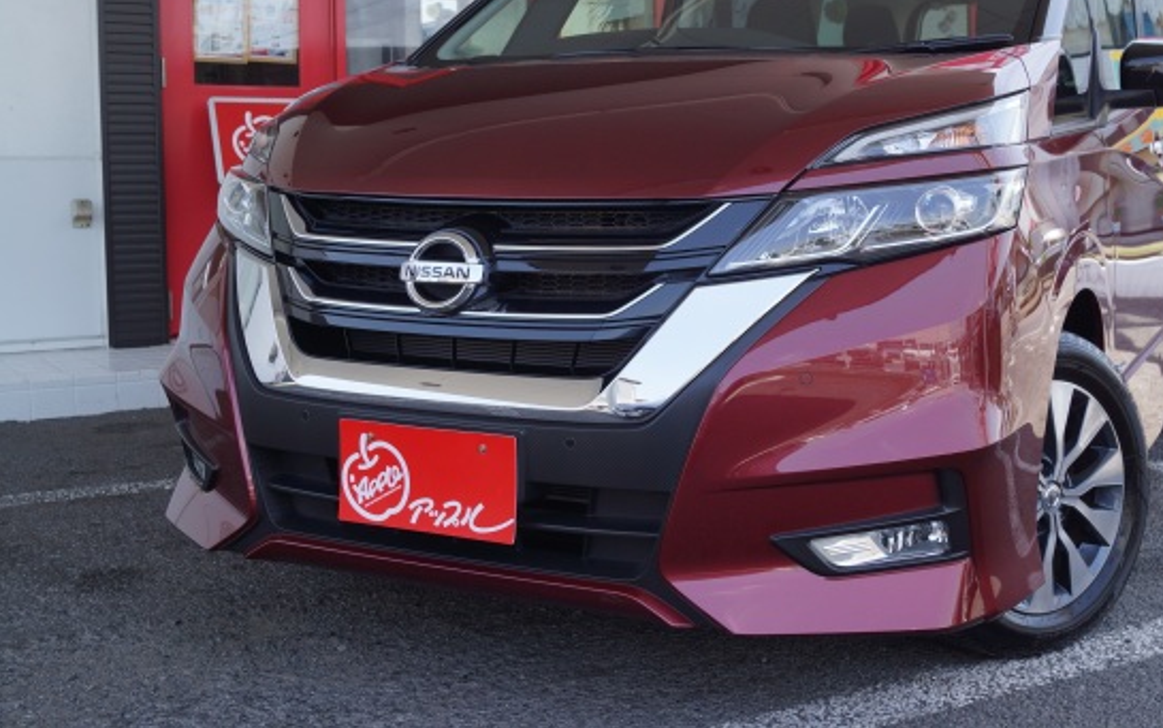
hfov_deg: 46.0
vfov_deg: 29.8
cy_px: 276
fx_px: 1363
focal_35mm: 43
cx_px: 679
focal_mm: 24
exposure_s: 1/125
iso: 100
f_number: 5.6
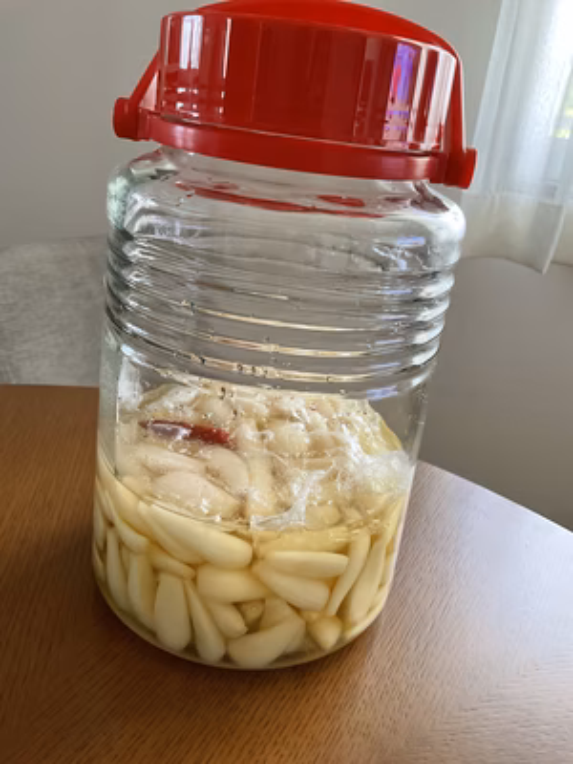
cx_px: 286
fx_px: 640
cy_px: 382
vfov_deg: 61.7
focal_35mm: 29
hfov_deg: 48.2
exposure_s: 1/60
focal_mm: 3
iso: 160
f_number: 1.8
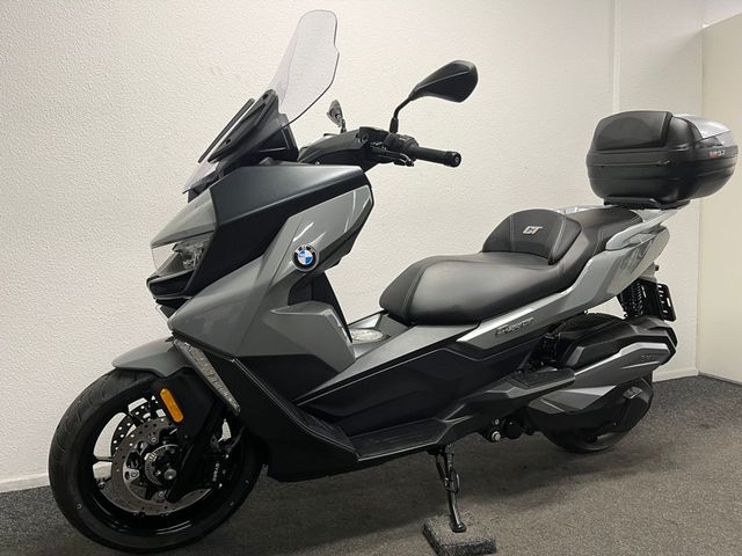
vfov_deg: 53.1
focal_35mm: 26
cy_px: 278
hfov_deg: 67.3
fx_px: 557
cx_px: 371
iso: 80
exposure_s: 1/50
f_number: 1.6
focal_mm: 5.1
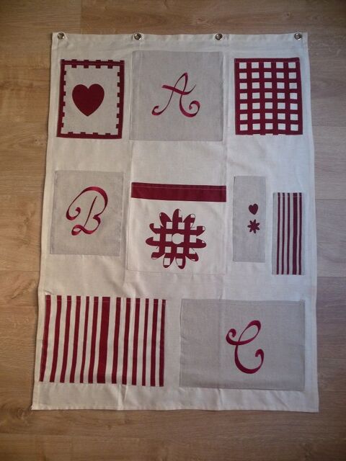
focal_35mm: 28
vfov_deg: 63.4
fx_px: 373
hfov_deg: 49.7
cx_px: 173
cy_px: 230
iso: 125
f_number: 3.3
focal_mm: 4.7
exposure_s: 1/30
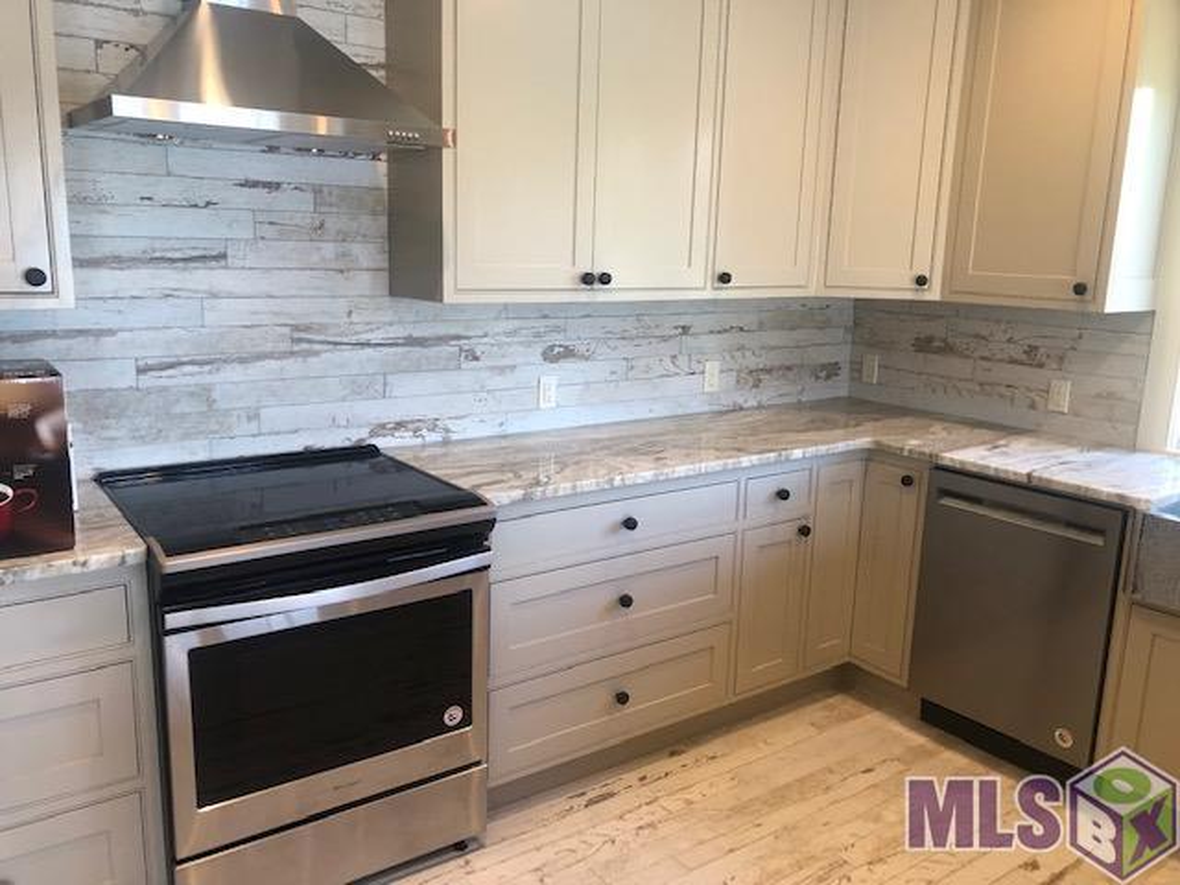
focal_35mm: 28
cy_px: 442
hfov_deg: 63.4
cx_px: 590
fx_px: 954
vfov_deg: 49.7
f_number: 1.8
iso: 32
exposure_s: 1/30
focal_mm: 3.99
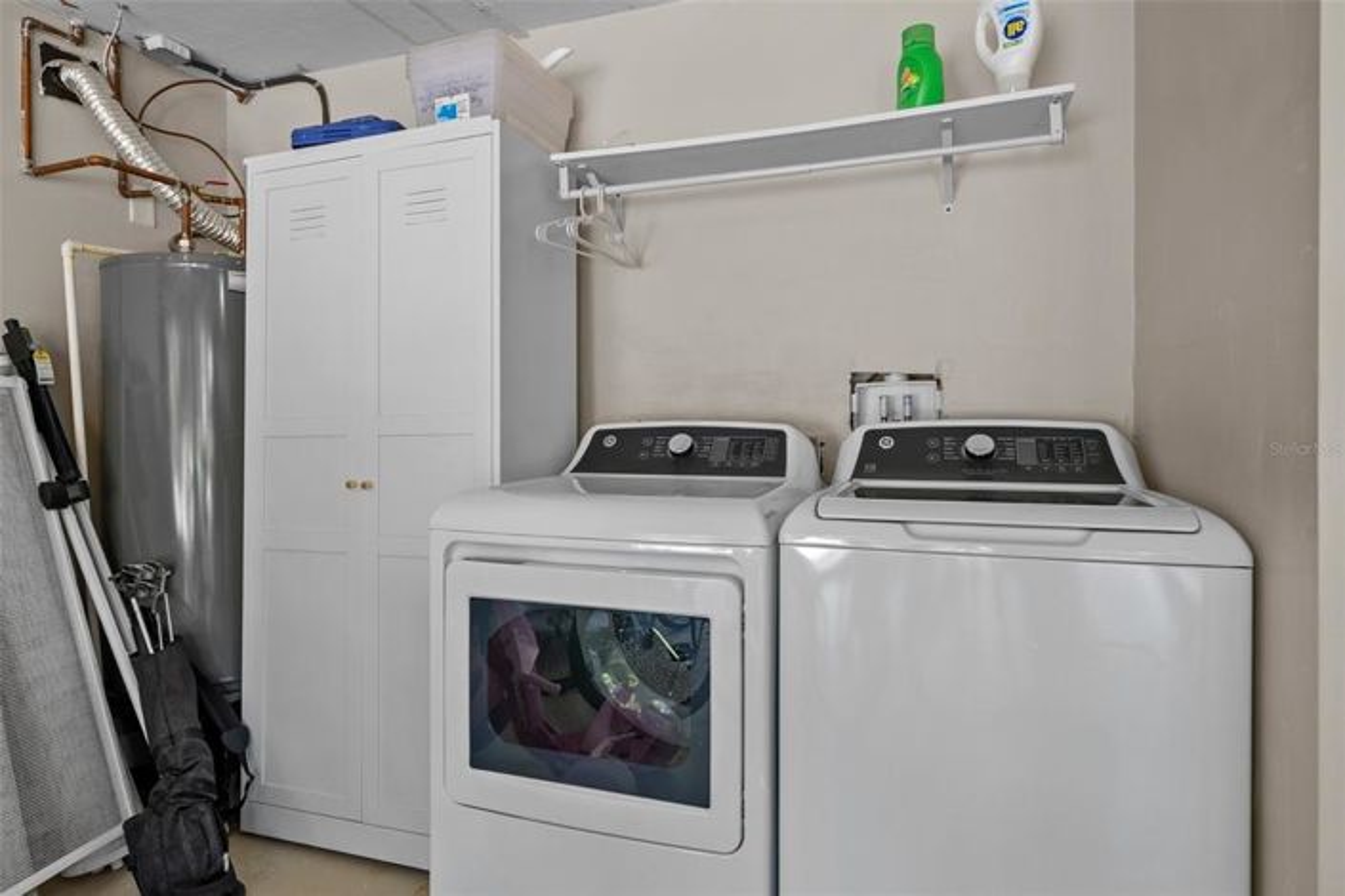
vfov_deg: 61.9
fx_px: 747
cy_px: 448
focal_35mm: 20
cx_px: 672
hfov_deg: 84.0
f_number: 8
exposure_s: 1/2.5
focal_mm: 20
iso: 320
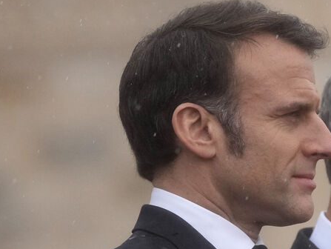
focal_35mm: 841
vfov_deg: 1.8
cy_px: 202
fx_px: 8048
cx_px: 318
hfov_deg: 2.4
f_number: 5.6
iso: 2000
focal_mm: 280
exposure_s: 1/1600
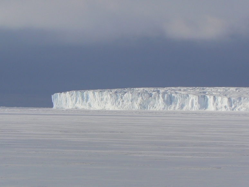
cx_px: 124
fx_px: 1964
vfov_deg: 5.4
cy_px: 94
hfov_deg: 7.3
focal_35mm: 273
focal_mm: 45.4
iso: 80
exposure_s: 1/1000
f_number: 8
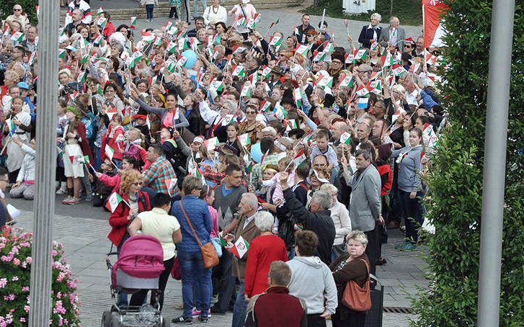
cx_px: 267
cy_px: 146
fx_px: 2678
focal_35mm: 188
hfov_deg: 11.2
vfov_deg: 7.0
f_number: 8
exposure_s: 1/1000
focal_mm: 105
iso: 1250
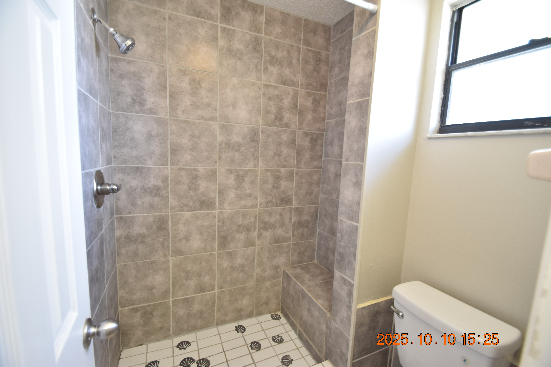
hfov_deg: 100.4
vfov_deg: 77.3
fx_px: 230
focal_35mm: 15
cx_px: 276
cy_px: 184
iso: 800
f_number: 3.5
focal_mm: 10
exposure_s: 1/45
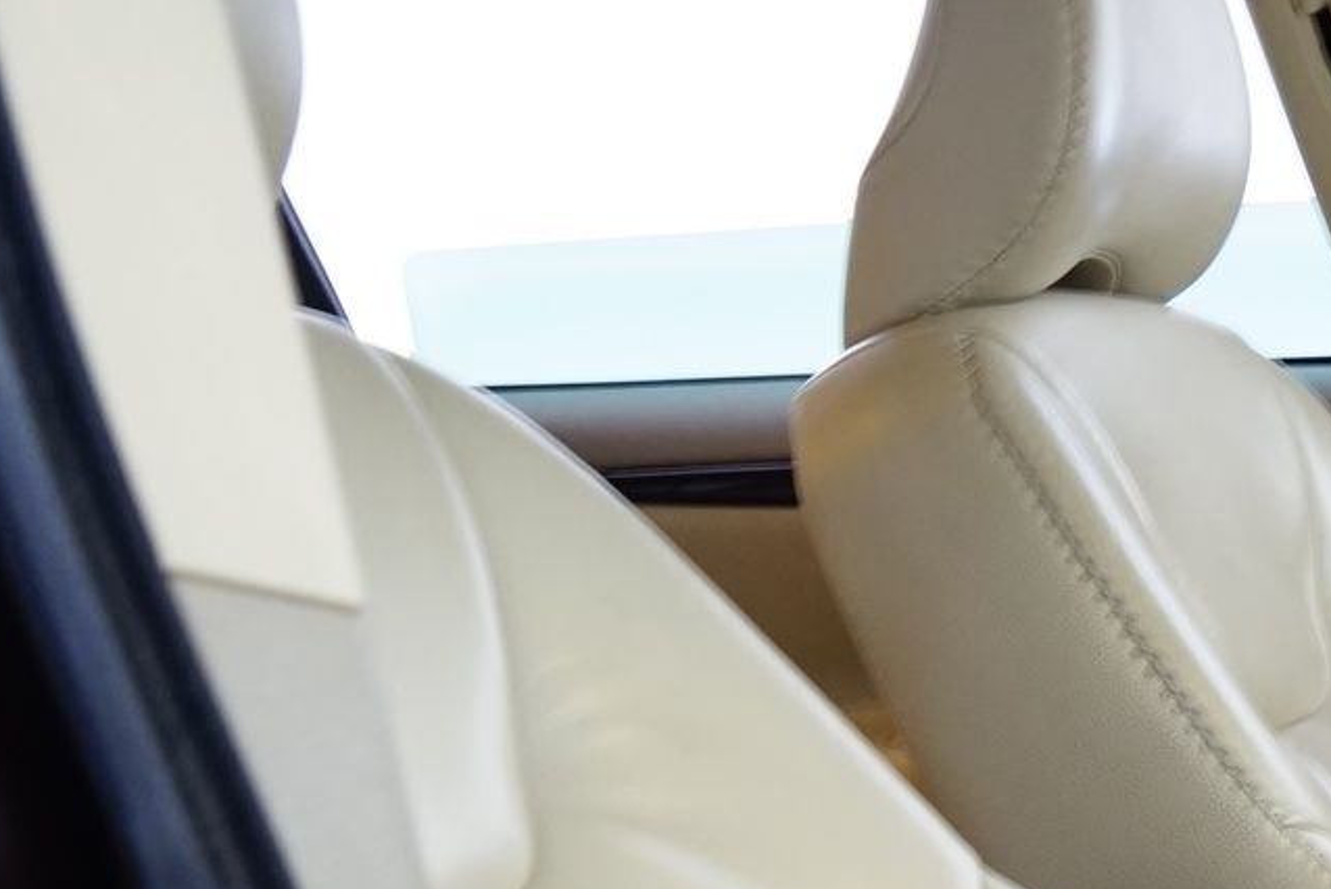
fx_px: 3477
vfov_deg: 14.3
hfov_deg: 18.7
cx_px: 2080
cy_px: 917
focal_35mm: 94
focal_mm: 24
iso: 1250
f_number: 5
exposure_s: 1/8
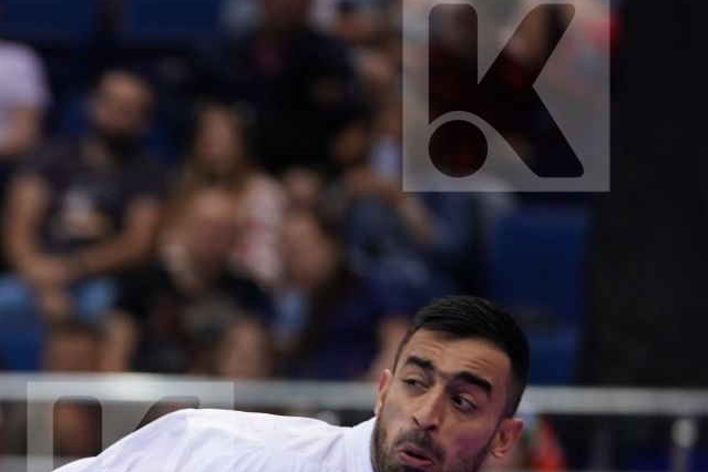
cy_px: 483
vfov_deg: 2.5
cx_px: -245
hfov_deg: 3.7
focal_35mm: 558
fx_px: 10973
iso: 1000
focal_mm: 198
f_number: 2.8
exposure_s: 1/1000
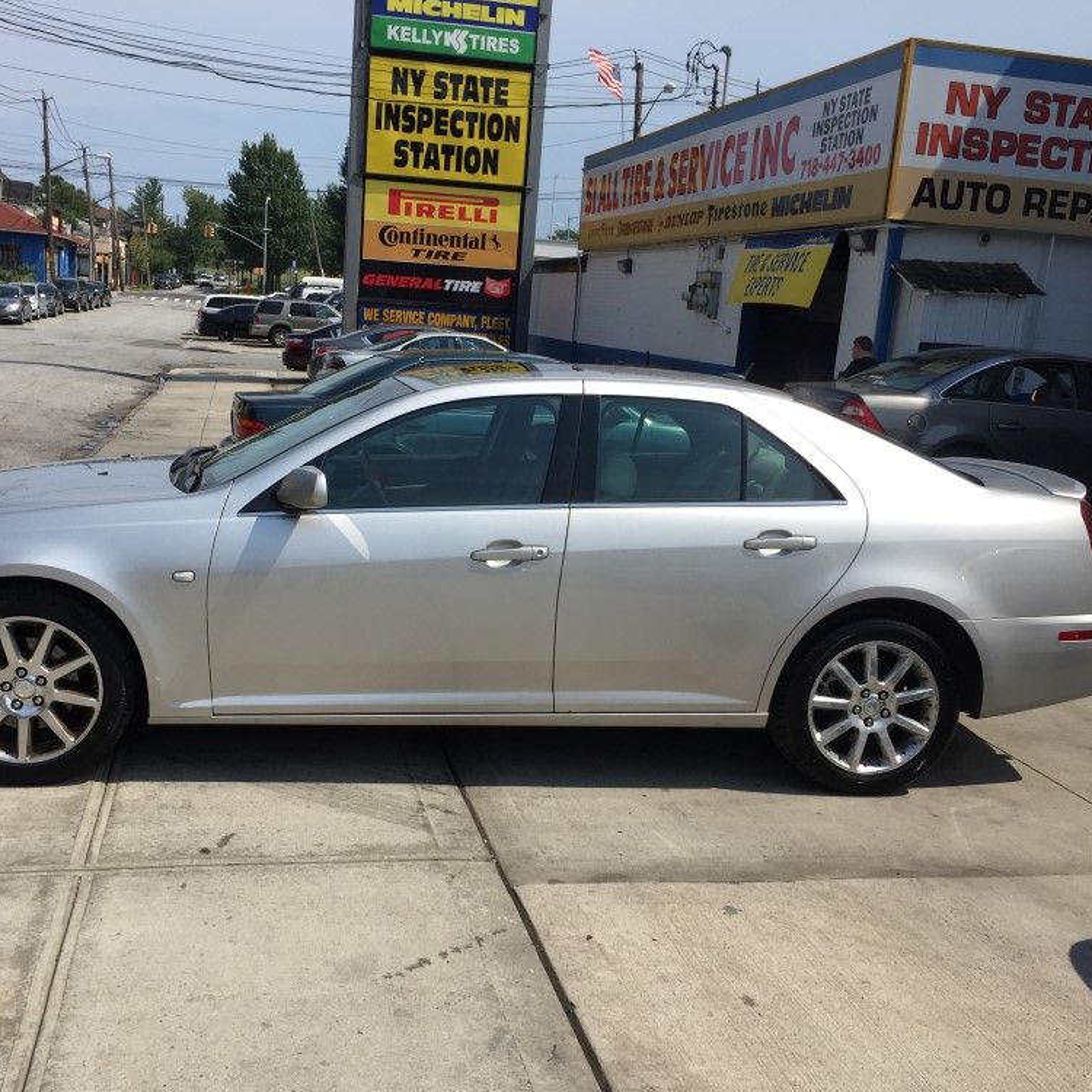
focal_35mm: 35
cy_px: 558
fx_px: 1249
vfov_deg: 47.2
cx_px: 488
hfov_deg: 47.1
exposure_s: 1/2326
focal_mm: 4.15
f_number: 2.2
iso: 32
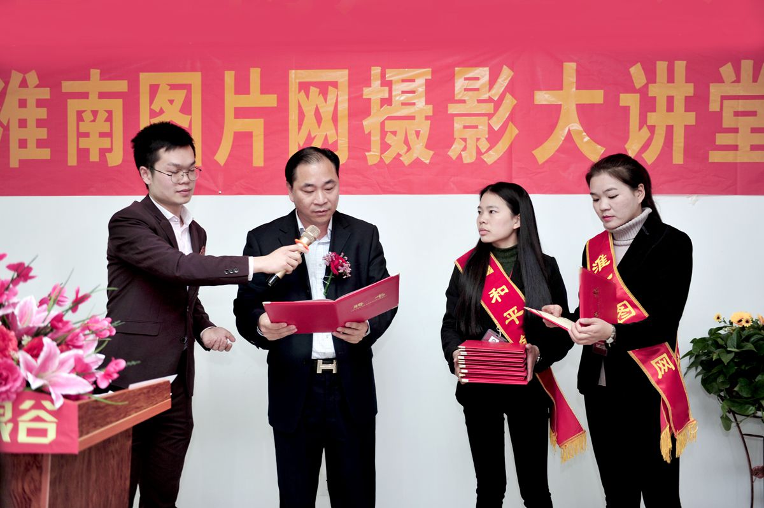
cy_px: 254
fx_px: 848
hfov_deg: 48.5
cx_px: 382
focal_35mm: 40
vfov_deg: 33.3
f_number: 2.8
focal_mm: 40
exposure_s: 1/80
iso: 640
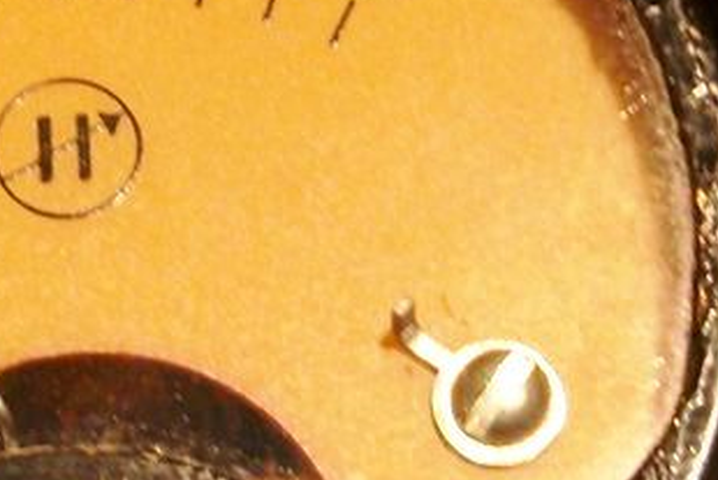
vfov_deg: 3.8
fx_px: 7203
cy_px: 262
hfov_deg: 5.7
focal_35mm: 361
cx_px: 42
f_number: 4.7
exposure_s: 1/8
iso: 400
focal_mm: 17.1
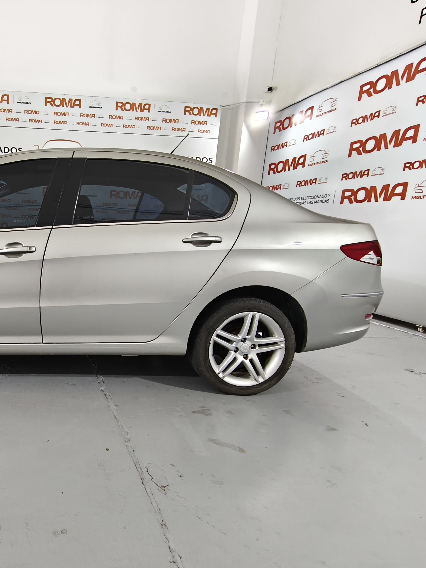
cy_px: 289
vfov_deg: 79.0
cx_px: 62
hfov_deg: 56.8
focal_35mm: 21
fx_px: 345
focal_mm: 1.91
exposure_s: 1/50
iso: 320
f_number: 2.2
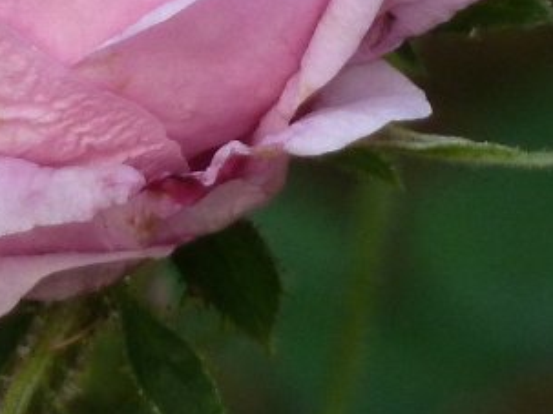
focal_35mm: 1348
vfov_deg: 1.1
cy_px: -93
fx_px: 21526
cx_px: 20
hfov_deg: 1.5
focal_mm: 49.2
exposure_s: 1/125
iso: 200
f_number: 4.9
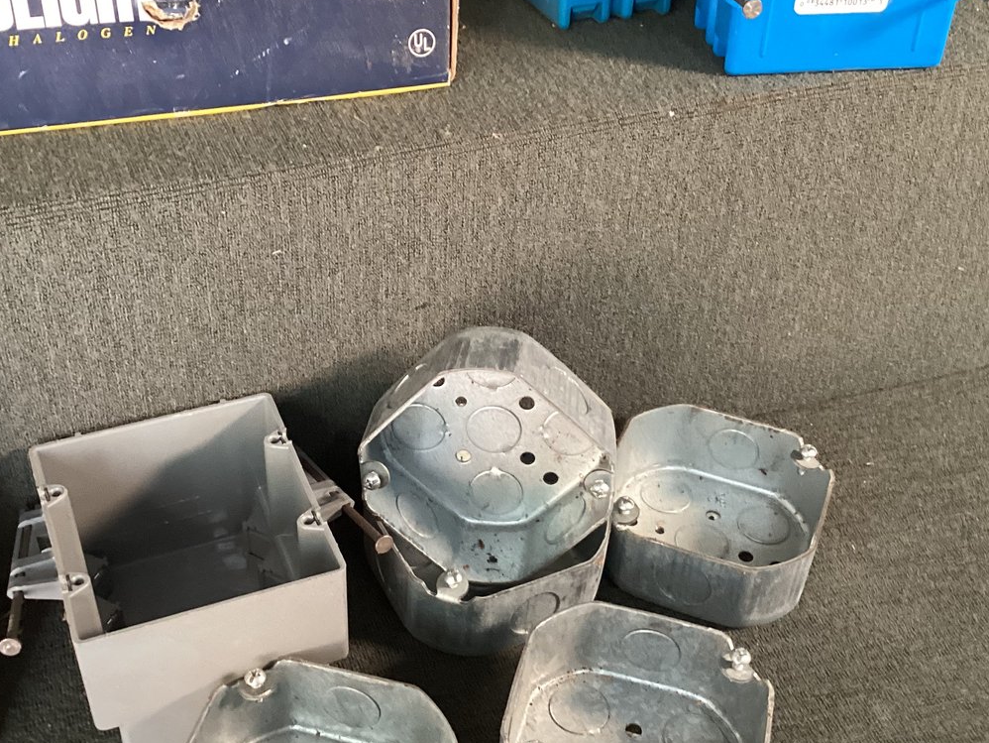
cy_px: 397
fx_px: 1343
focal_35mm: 47
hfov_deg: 40.4
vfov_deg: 30.9
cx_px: 440
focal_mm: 3.3
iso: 250
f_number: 2.4
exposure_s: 1/60
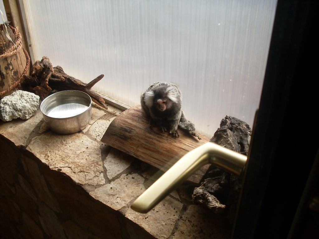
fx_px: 350
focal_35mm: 38
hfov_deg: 49.0
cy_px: 120
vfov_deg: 37.7
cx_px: 160
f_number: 2.8
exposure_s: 1/350
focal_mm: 6.3
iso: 80
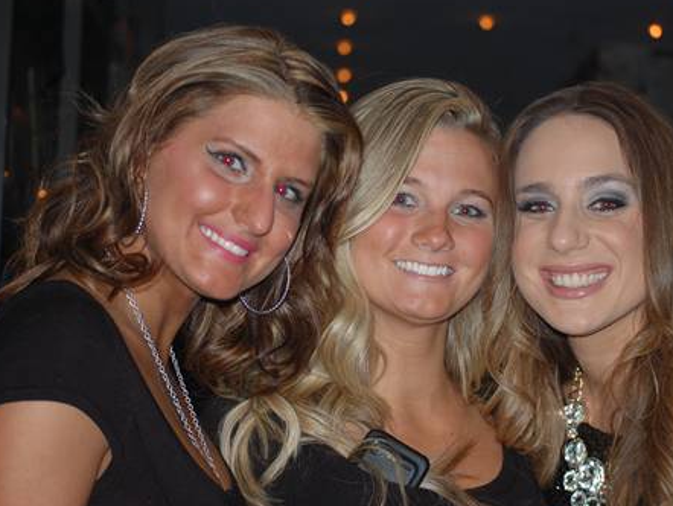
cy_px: 261
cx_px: 399
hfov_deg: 19.9
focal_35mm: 99
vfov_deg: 15.0
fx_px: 1918
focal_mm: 55
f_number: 4
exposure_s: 1/60
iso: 400
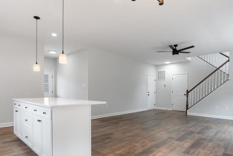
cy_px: 89
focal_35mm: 22
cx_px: 118
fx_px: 142
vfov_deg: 57.1
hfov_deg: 78.6
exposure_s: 1/8
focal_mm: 16
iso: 640
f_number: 10
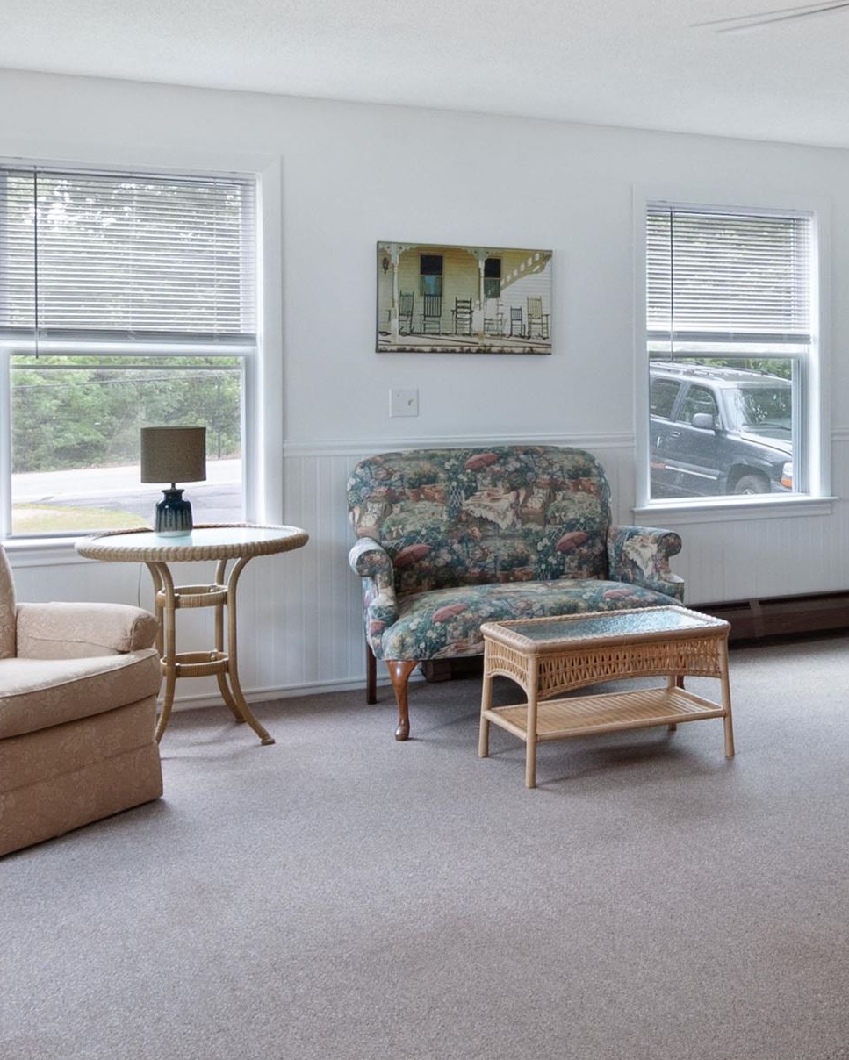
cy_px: 381
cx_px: 754
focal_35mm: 43
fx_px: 1350
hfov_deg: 33.2
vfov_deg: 42.5
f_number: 9
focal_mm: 12
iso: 200
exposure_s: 1/4
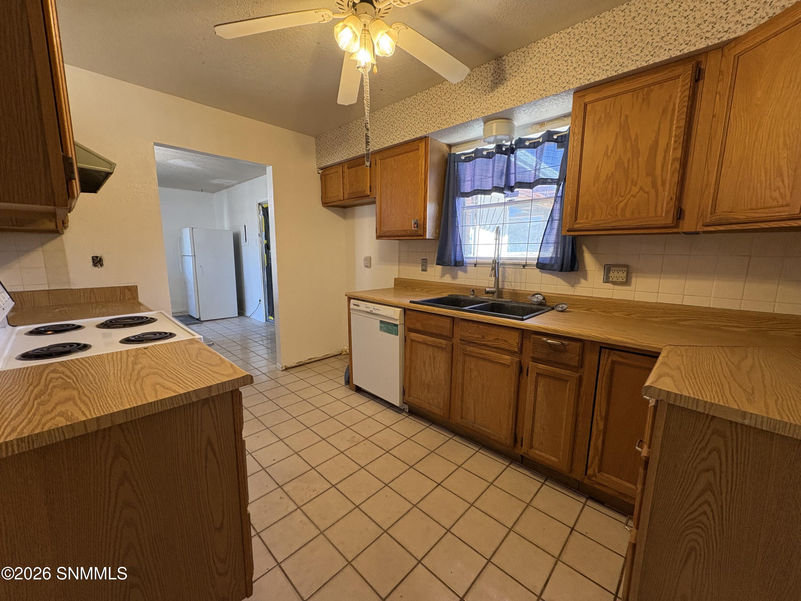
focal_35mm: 14
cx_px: 400
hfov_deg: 102.1
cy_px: 300
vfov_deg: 85.7
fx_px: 324
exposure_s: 1/120
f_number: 2.2
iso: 400
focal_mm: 2.22
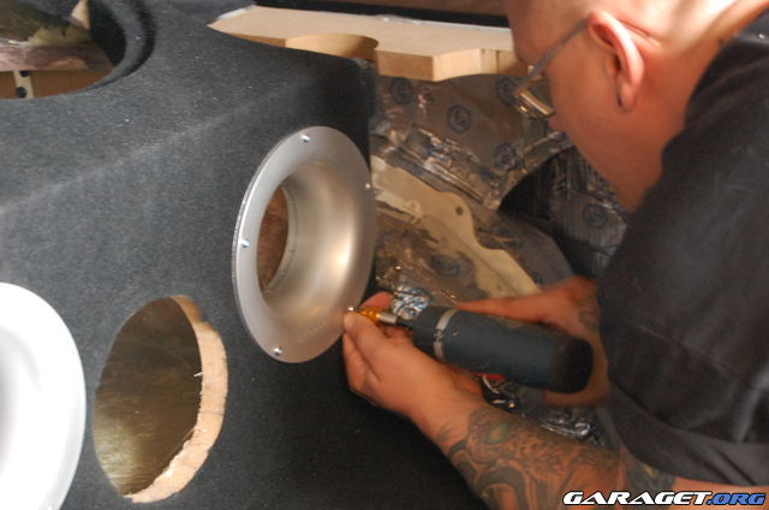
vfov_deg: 16.5
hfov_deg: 24.7
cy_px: 255
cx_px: 384
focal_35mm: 82
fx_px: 1759
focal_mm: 55
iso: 1600
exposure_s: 1/8
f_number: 5.6
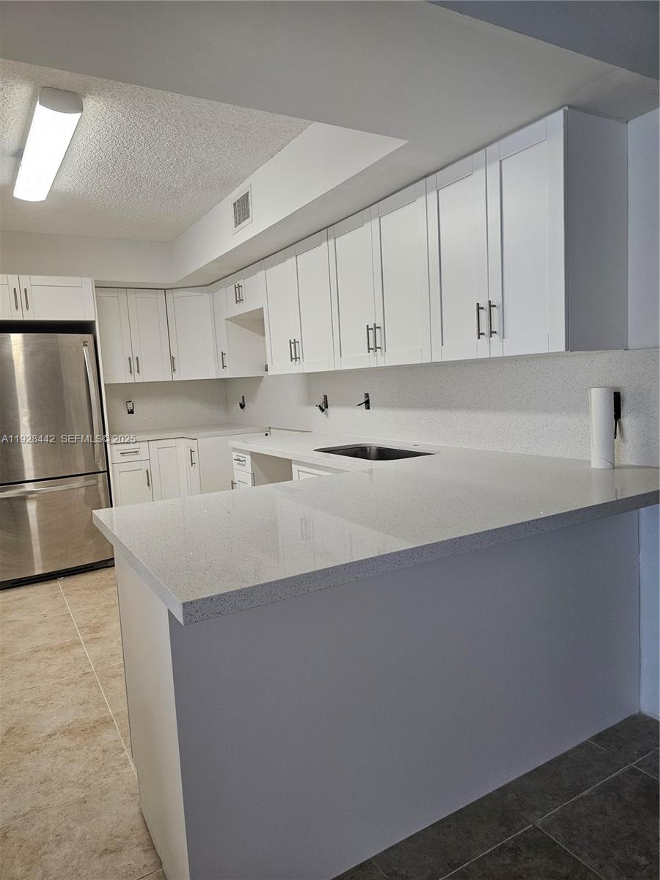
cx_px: 330
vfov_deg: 73.9
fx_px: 585
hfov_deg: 58.9
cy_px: 440
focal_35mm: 23
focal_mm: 6.3
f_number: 1.7
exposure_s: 1/120
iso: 200
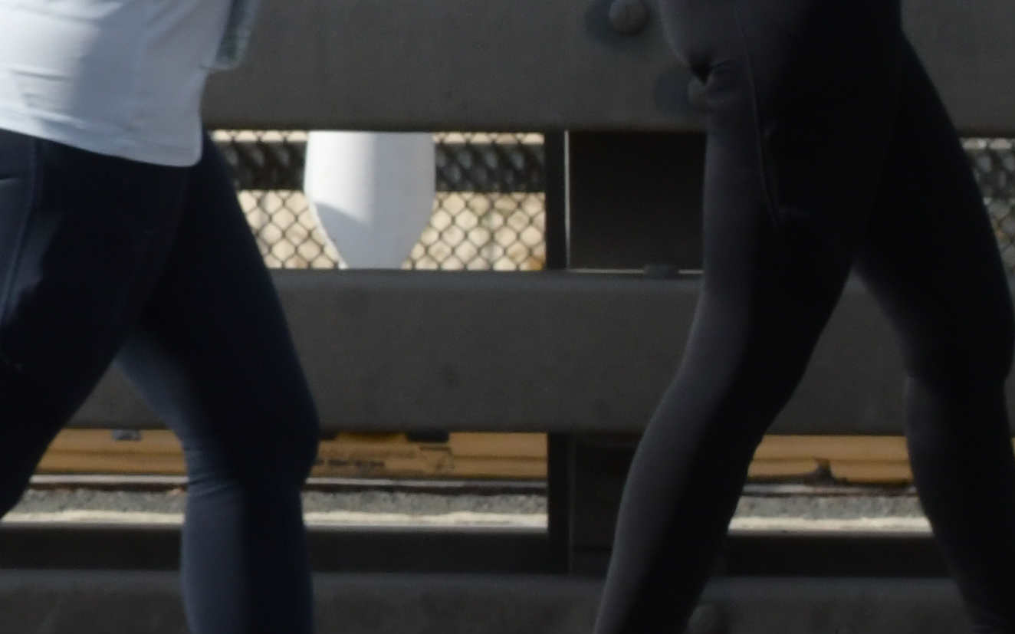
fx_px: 12308
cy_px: -810
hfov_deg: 4.5
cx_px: -2122
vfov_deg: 2.9
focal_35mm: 445
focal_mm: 70
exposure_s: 1/800
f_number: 11
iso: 640
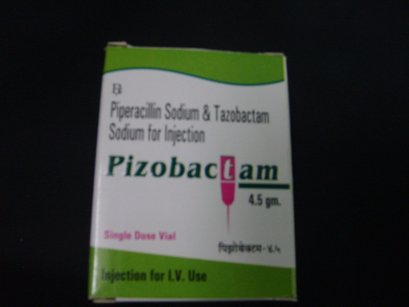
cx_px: 204
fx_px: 414
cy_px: 154
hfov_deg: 52.6
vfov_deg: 40.7
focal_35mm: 35
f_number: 2.8
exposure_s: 1/15
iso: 139
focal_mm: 5.8
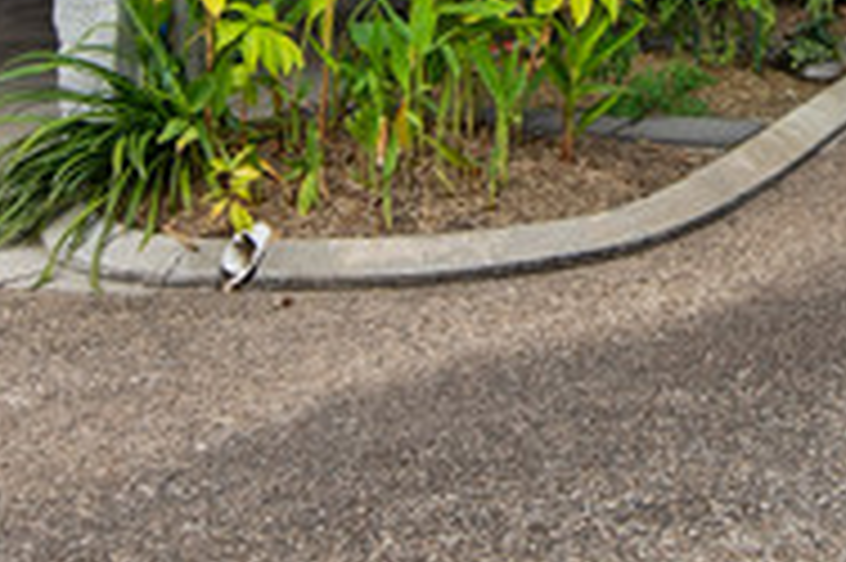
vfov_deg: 13.1
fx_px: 2301
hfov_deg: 20.5
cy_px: -299
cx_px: 724
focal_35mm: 98
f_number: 9
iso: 250
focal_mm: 12
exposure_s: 1/250
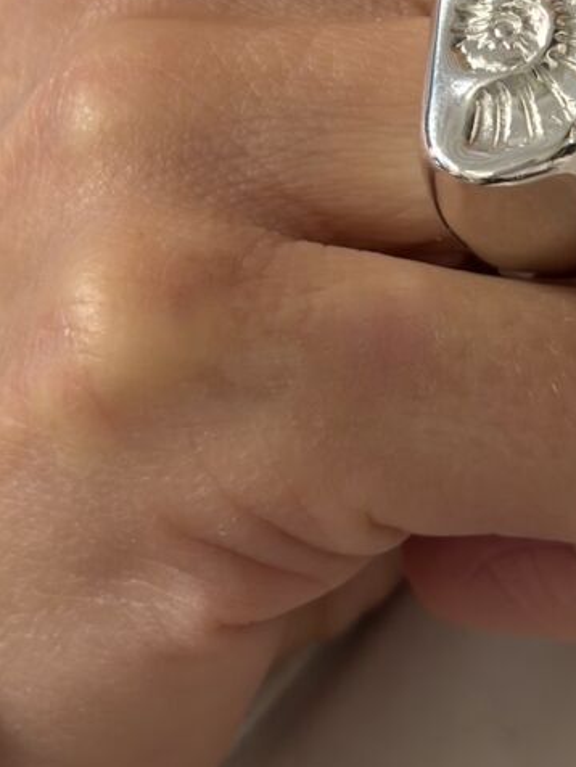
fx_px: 2972
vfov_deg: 14.6
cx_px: 509
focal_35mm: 134
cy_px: 92
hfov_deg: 11.0
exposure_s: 1/50
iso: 64
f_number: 1.6
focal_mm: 5.96
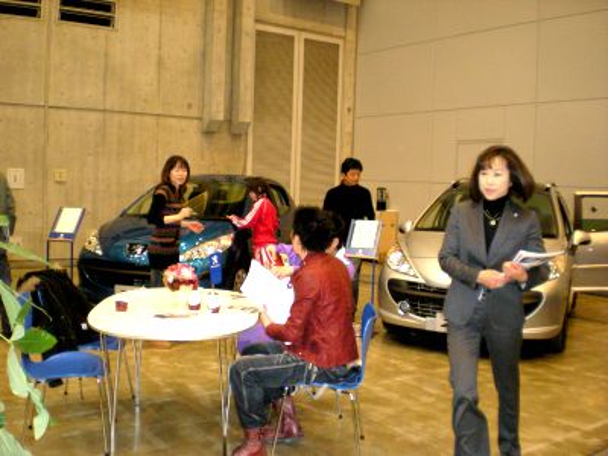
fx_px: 667
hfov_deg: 49.0
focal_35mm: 38
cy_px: 228
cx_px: 304
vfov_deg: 37.7
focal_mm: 6.3
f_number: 3.1
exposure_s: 1/92
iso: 322
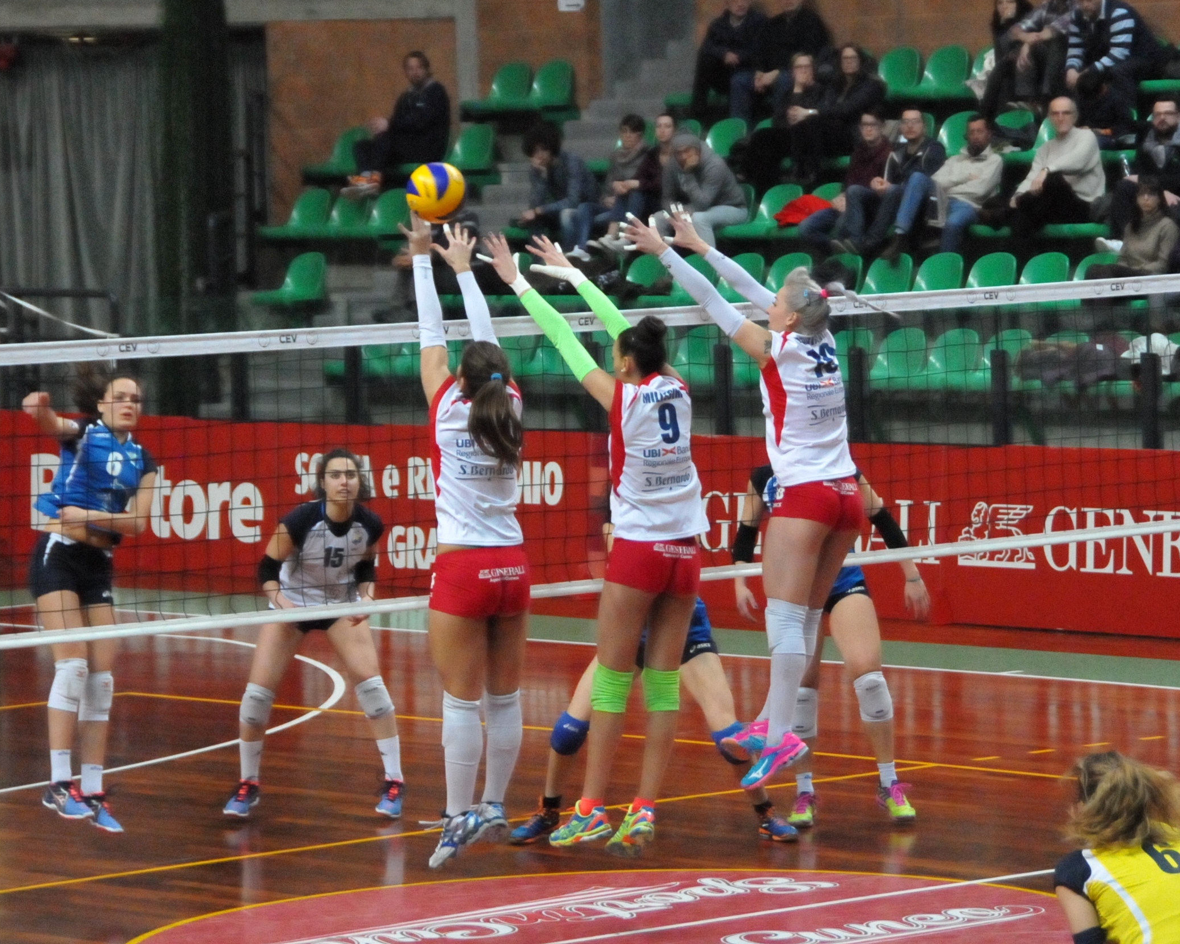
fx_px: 4854
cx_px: 539
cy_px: 471
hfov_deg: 13.9
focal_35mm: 139
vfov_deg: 11.1
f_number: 5
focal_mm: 82
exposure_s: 1/400
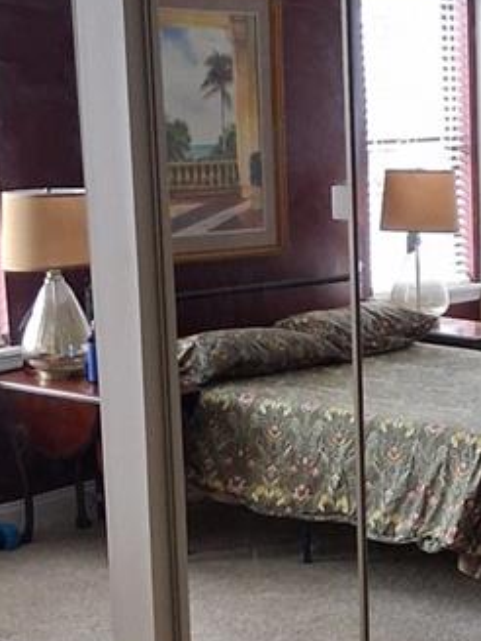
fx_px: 1760
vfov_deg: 20.5
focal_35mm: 95
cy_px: 491
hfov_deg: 15.4
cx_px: 426
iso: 500
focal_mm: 3.98
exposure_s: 1/60
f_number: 1.8
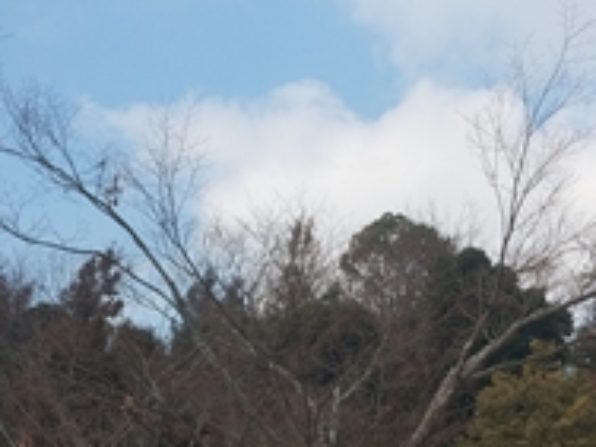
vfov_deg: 14.3
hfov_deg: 19.0
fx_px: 1756
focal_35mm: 102
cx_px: 510
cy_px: 457
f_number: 2
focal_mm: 4.5
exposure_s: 1/1440
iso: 100
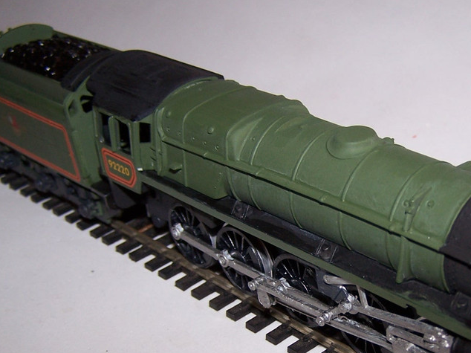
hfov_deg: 29.9
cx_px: 341
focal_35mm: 64
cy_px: 273
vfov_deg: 22.7
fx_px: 870
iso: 80
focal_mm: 6.3
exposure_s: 1/60
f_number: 2.8
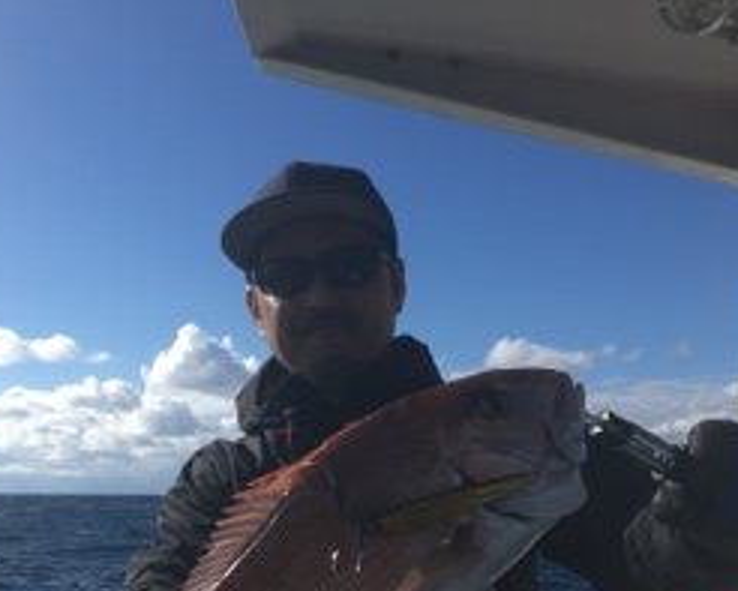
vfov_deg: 31.7
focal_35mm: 46
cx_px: 309
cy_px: 495
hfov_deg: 40.2
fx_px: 1005
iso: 25
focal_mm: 4.15
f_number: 2.2
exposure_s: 1/1672
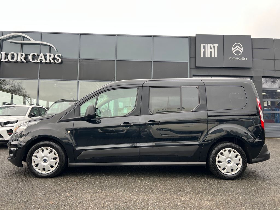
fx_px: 210
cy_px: 105
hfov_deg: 67.3
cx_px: 140
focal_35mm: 26
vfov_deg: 53.1
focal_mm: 5.7
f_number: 1.5
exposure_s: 1/121
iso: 80
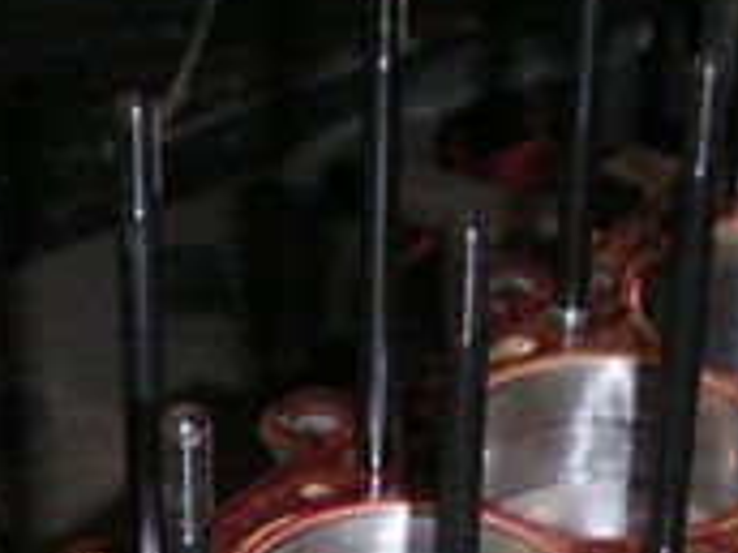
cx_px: 180
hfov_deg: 13.9
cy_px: 896
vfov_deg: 10.1
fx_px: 3006
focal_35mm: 141
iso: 160
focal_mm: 6
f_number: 2.8
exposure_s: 1/45
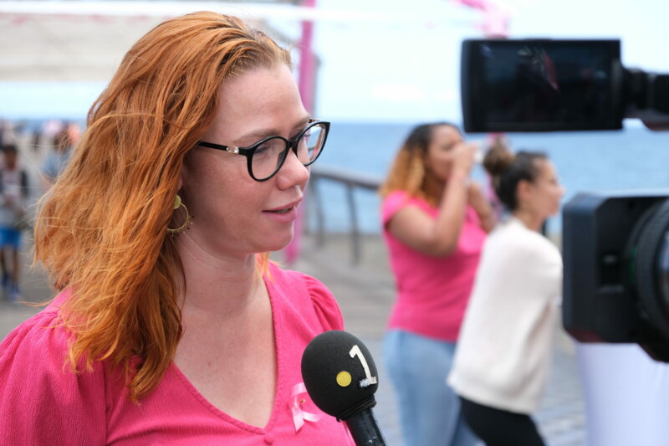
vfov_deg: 16.4
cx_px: 334
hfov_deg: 24.5
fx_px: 1542
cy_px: 223
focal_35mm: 83
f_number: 4
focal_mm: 55
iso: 500
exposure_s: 1/1250
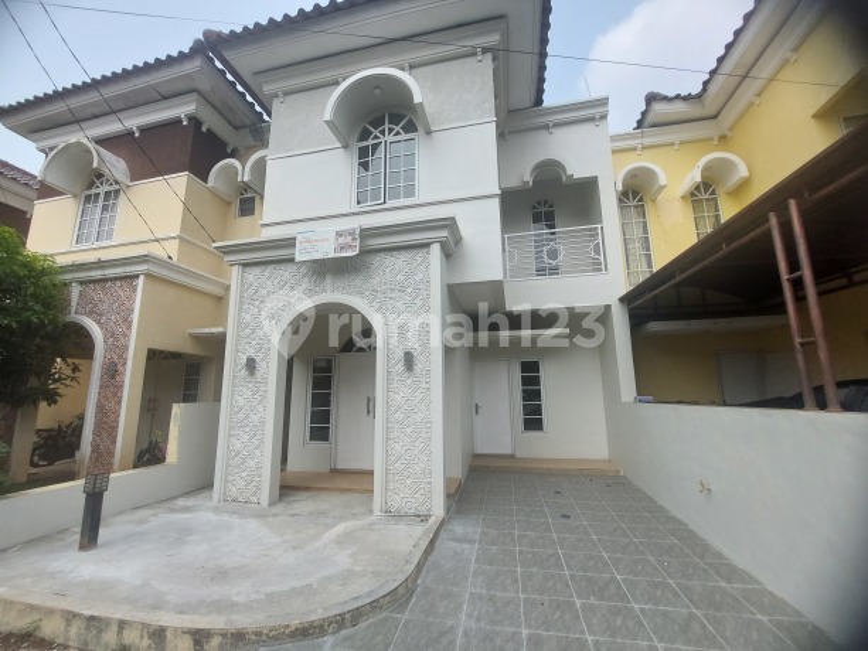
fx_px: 326
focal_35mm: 13
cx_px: 434
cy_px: 326
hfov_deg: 106.2
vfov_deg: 89.9
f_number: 2.2
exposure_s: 1/1676
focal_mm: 1.74
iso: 50
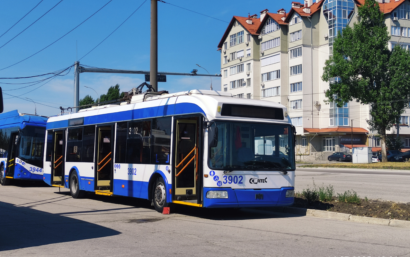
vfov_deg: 46.0
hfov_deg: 68.4
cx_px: 203
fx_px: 302
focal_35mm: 27
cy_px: 117
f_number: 1.89
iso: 100
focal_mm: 5.43
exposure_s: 1/2295
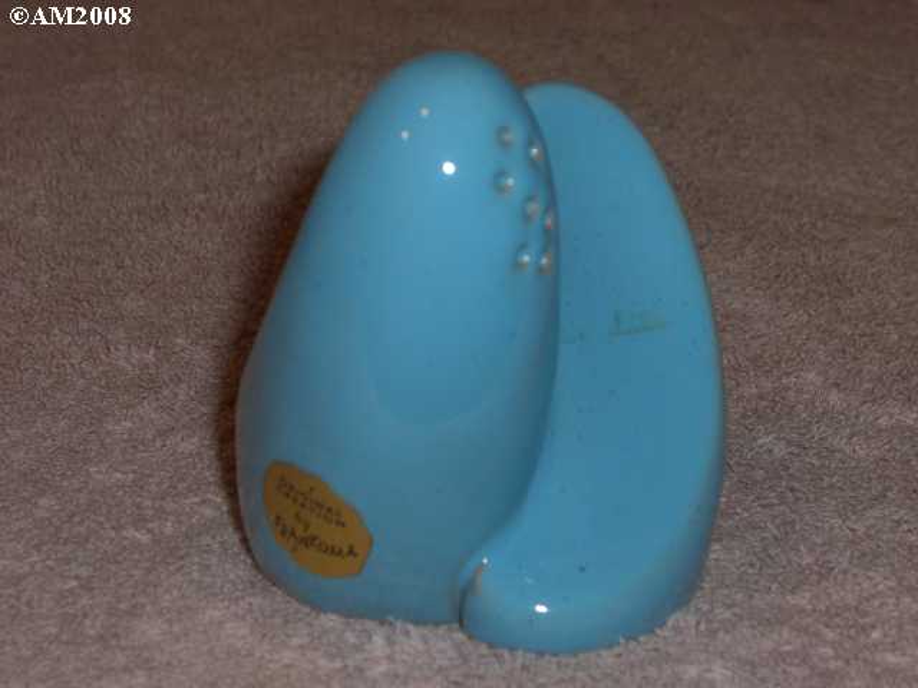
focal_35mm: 93
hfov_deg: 21.1
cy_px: 344
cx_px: 459
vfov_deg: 15.9
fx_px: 2466
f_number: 9.6
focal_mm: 19.4
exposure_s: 1/30
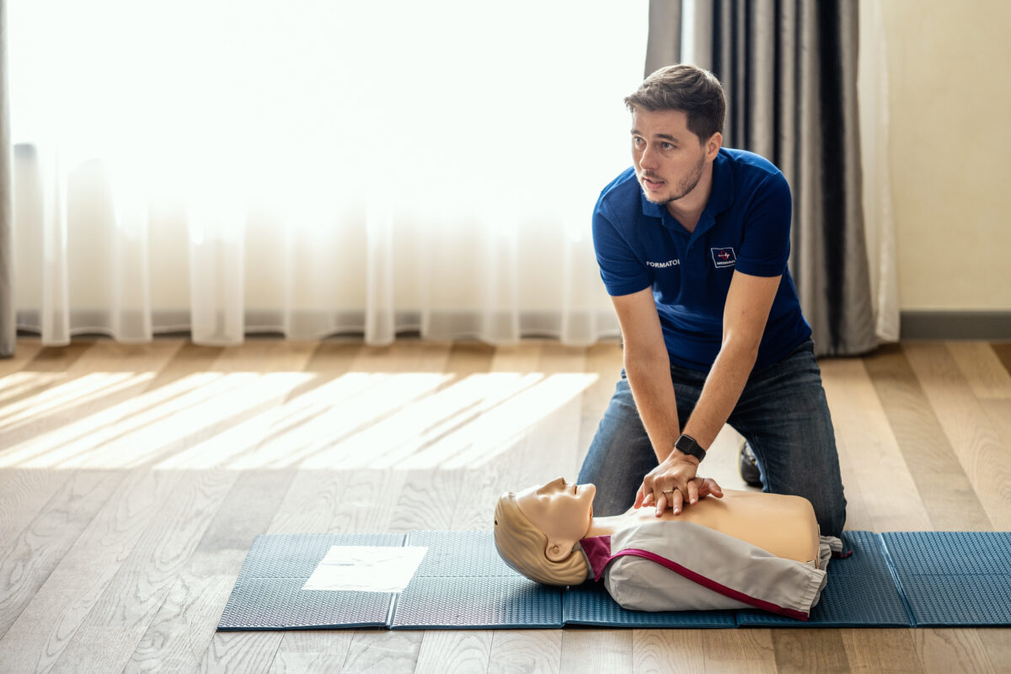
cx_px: 506
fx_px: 2387
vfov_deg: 16.1
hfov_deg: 23.9
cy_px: 337
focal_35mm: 85
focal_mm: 85
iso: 400
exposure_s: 1/500
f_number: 1.8
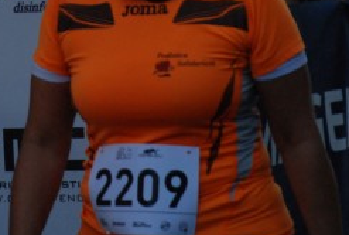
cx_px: 42
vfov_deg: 3.2
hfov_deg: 4.7
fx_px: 4247
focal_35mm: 437
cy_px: -8
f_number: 5.6
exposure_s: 1/1000
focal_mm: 120
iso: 1000
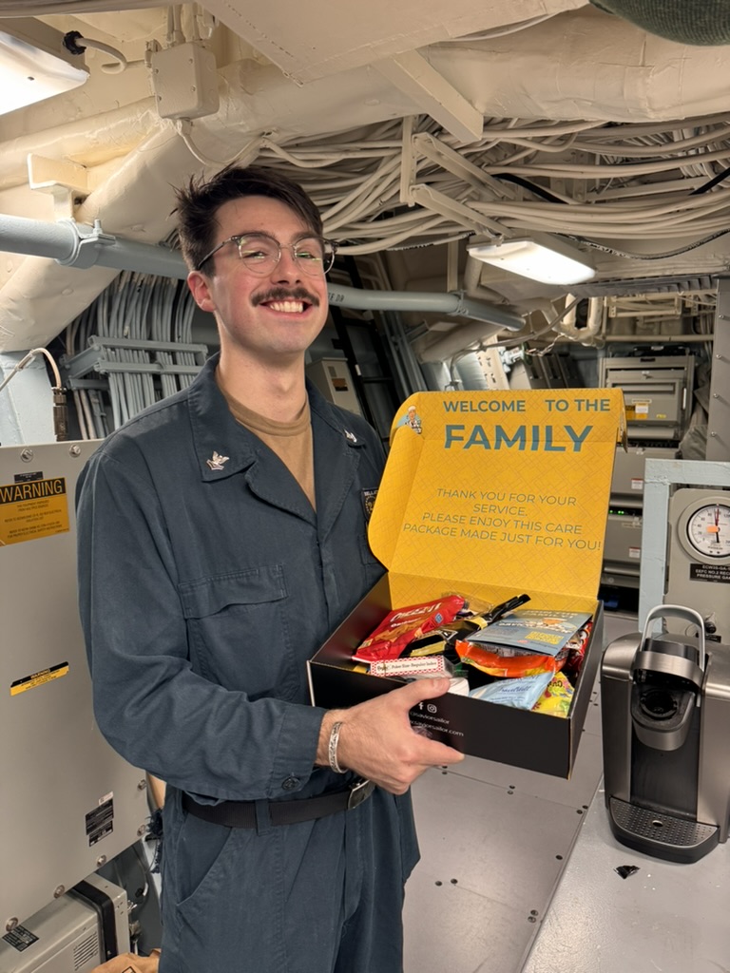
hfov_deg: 56.8
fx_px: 675
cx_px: 365
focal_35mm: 24
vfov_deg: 71.6
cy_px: 486
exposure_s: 1/60
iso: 160
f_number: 1.78
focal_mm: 6.76
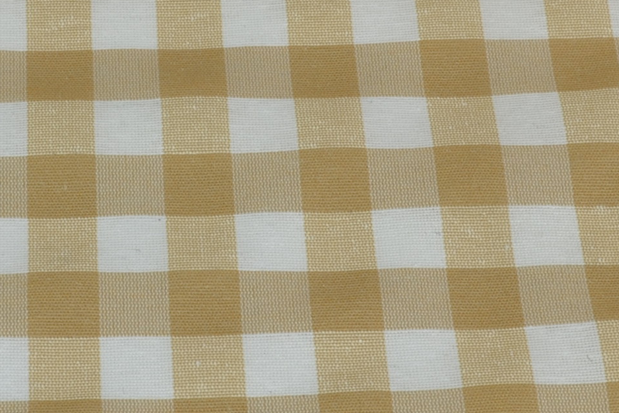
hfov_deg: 15.7
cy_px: 149
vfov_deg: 10.5
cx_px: 149
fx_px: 2235
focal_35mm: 130
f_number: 9
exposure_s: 1/10
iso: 100
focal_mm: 24
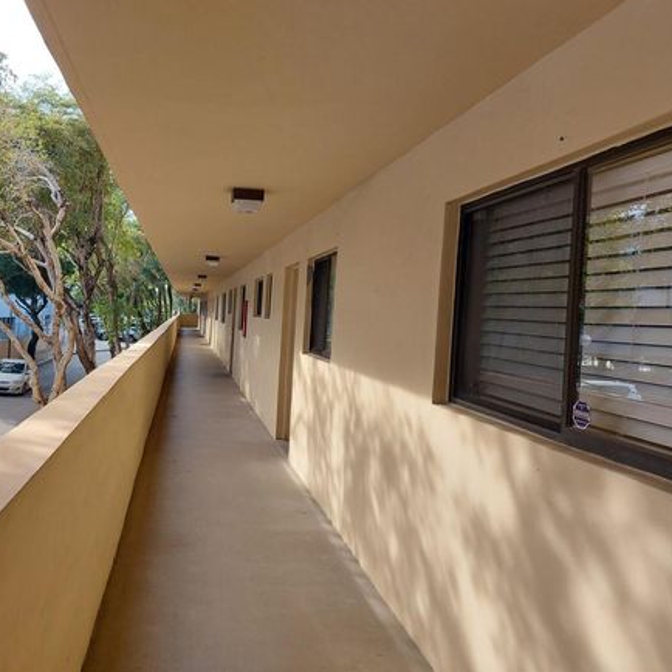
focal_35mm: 29
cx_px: 246
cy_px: 332
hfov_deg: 54.9
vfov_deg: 55.6
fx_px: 637
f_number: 1.8
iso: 40
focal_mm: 5.23
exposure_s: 1/120
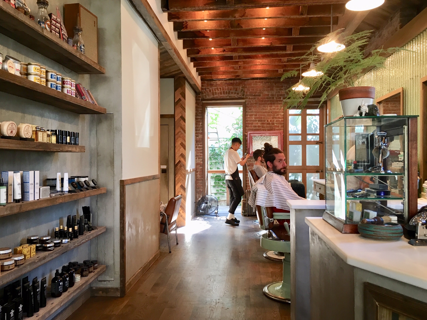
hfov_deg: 60.0
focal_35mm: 30
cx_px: 215
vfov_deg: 46.8
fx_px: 370
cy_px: 164
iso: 32
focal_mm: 4.15
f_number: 2.2
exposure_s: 1/30
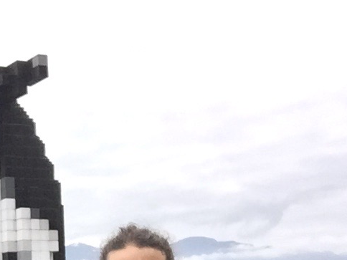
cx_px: -49
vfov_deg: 17.2
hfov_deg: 22.3
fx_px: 822
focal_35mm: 82
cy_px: 304
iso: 32
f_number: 2.2
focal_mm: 2.65
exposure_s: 1/537
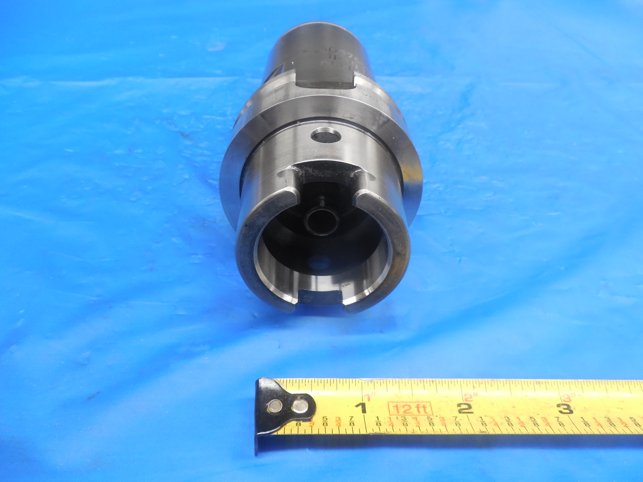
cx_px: 322
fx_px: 464
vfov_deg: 54.9
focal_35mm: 25
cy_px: 241
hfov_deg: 69.4
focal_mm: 4.5
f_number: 3.3
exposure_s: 1/20
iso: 400
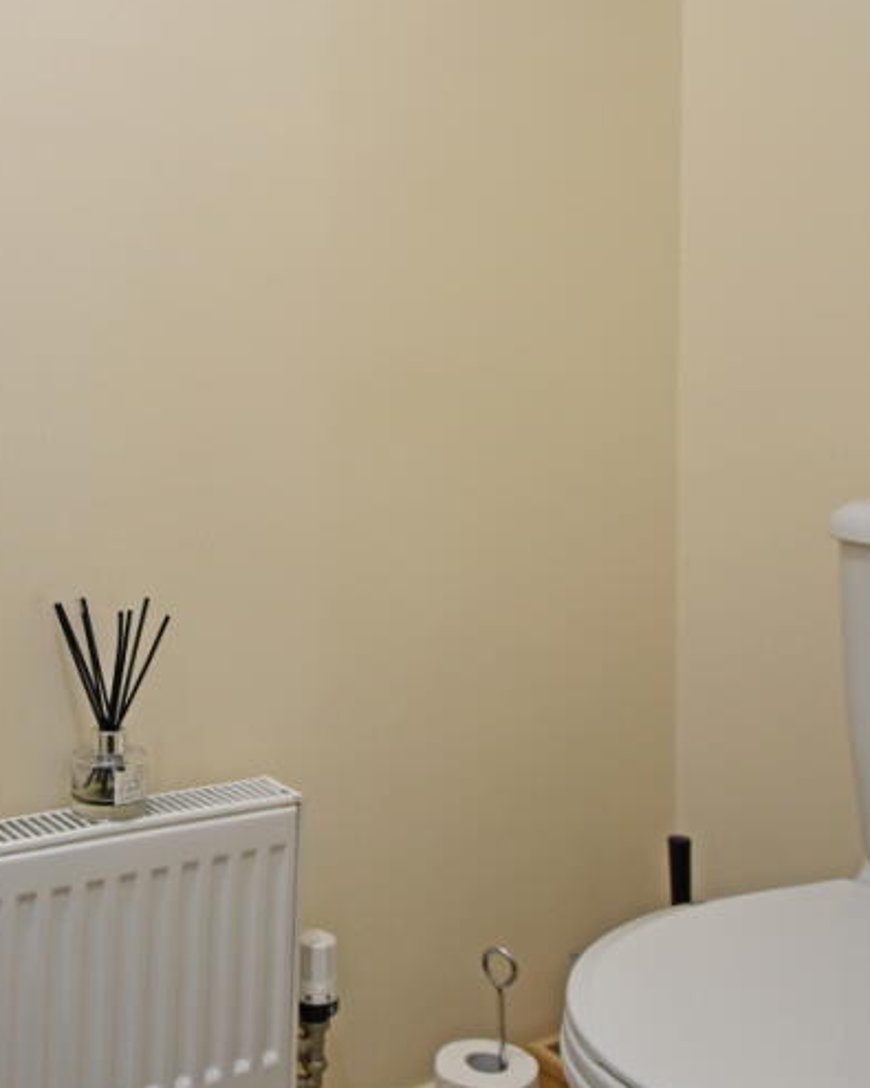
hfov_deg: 37.2
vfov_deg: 47.7
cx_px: 126
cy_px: 437
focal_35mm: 38
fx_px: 1223
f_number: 4
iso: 800
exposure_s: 1/125
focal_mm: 13
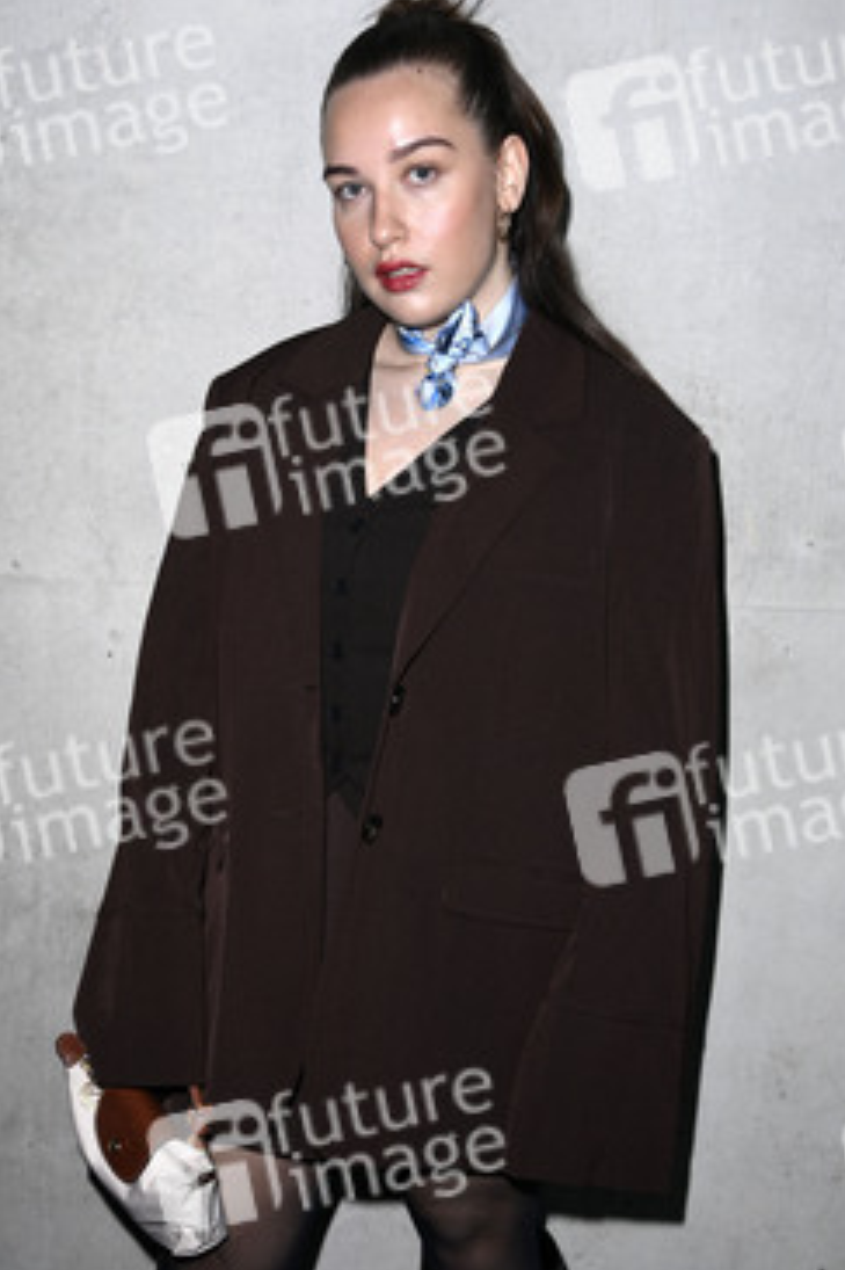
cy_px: 630
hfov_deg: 23.8
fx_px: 2009
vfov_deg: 35.1
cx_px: 428
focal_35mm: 57
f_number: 5.6
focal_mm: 52
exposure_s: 1/160
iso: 640
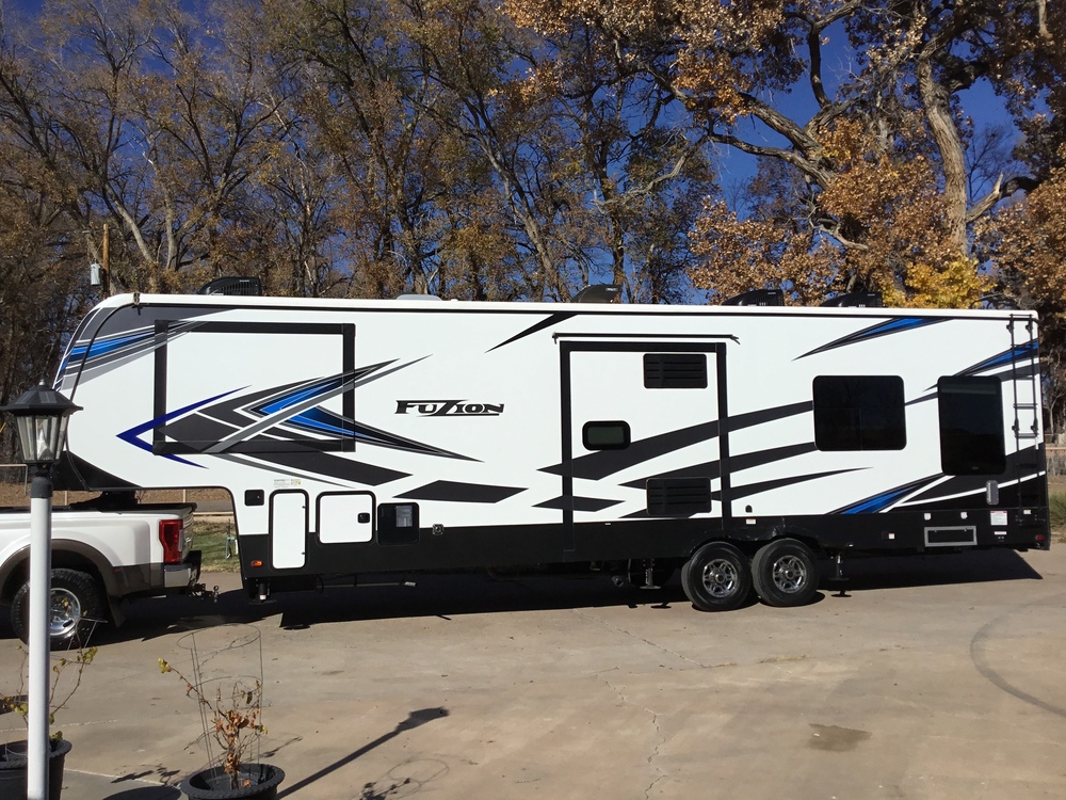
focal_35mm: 31
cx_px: 533
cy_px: 400
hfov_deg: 58.4
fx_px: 955
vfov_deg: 45.4
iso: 25
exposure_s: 1/4525
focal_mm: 3.3
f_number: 2.4
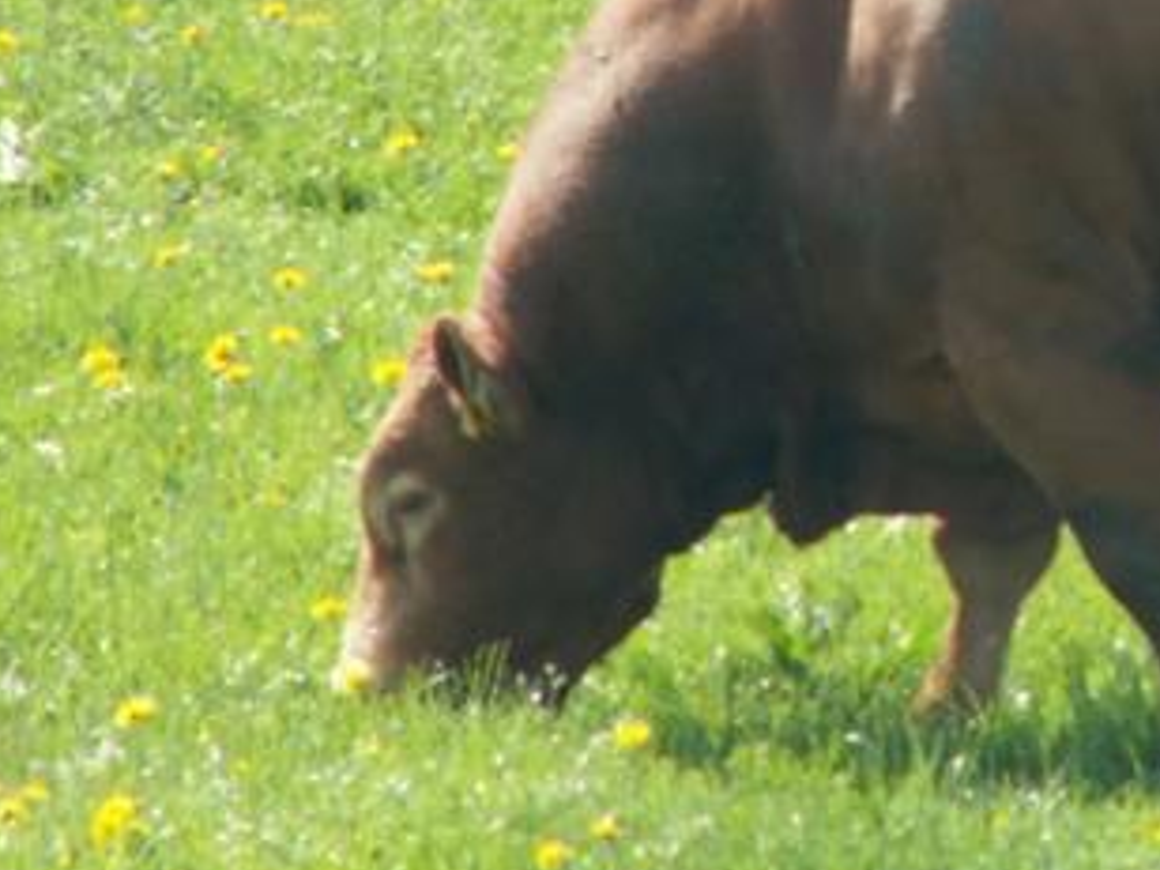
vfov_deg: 1.7
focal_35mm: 874
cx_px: 1130
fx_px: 29288
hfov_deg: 2.3
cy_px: 147
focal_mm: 69.45
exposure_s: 1/100
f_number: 5.6
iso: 50
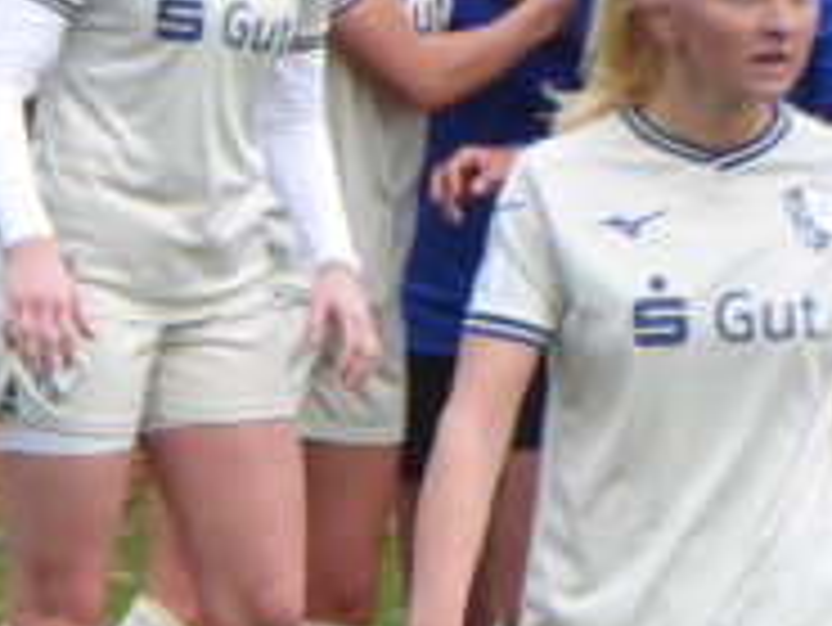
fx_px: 42209
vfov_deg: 0.8
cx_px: 495
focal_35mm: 1755
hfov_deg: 1.1
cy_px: 144
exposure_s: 1/125
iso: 320
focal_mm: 129
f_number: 6.4
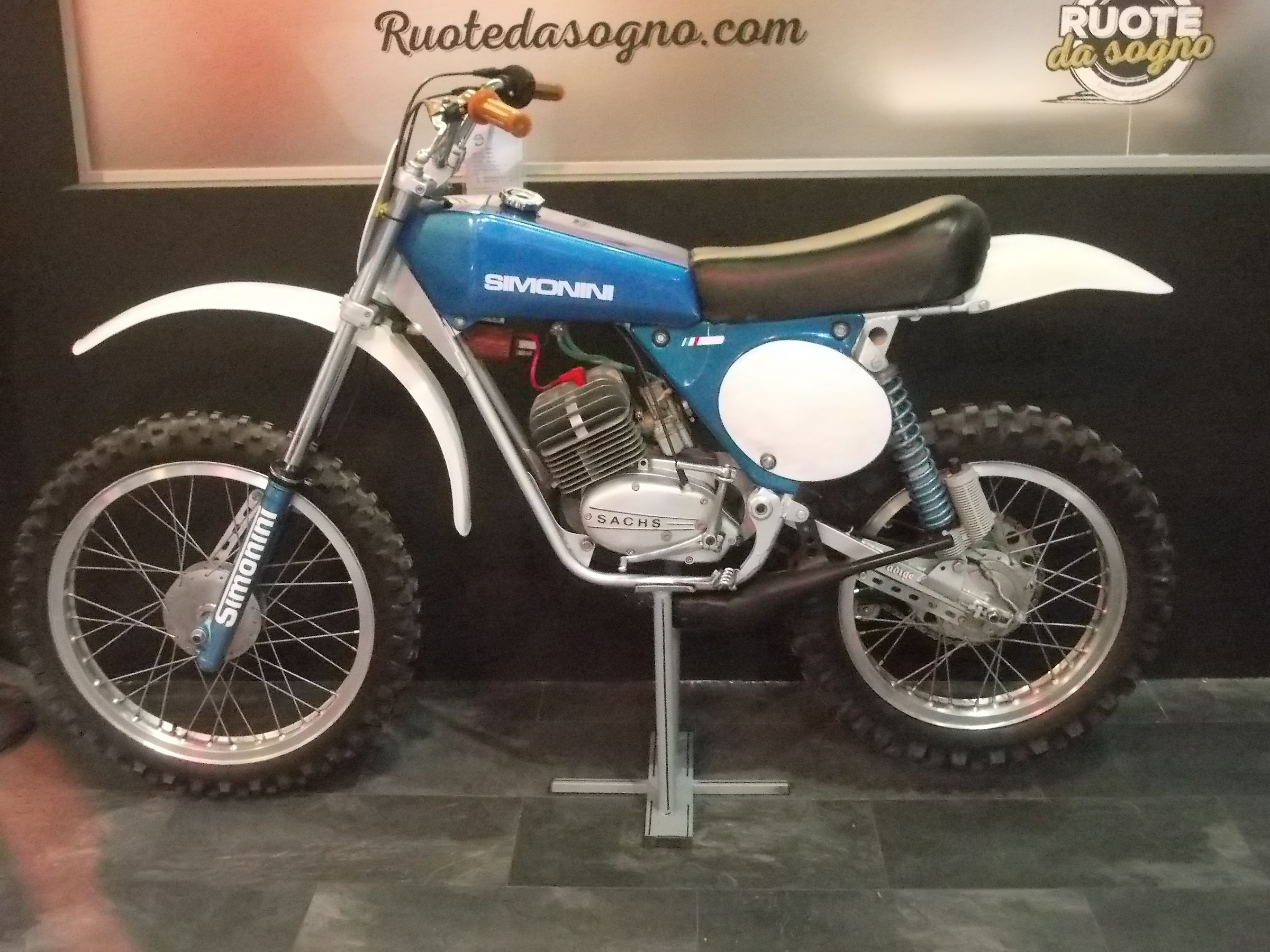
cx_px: 635
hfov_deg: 43.9
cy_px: 476
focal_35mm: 43
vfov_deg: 33.6
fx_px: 1578
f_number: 3.3
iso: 1000
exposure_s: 1/60
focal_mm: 6.1
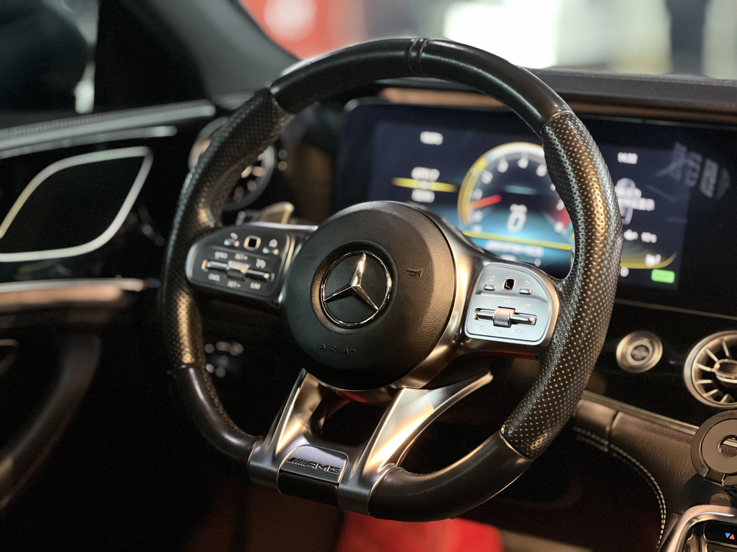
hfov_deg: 25.3
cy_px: 276
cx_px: 368
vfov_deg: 19.1
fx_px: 1639
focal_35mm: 77
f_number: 2.8
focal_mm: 9
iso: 1000
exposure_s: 1/15
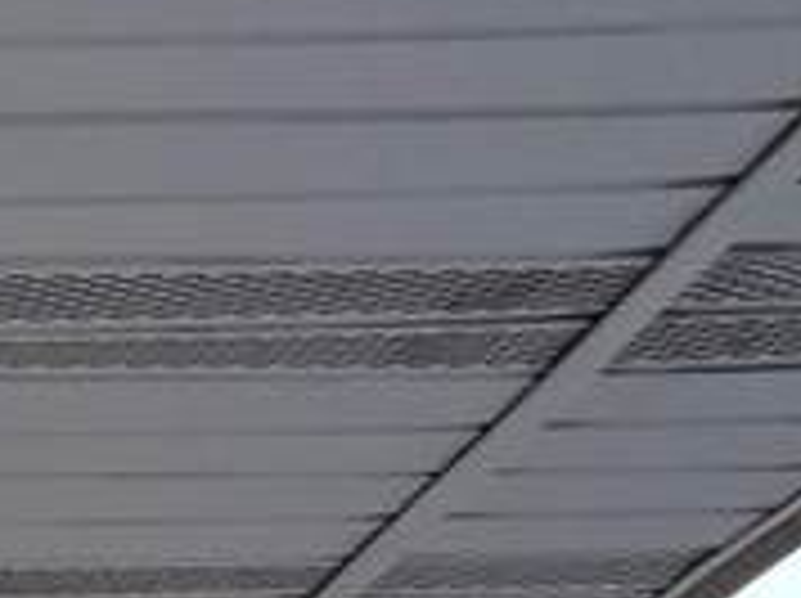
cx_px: -990
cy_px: 1587
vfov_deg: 7.3
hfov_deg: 9.6
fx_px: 4321
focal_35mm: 187
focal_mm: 5.96
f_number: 1.6
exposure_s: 1/140
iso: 125
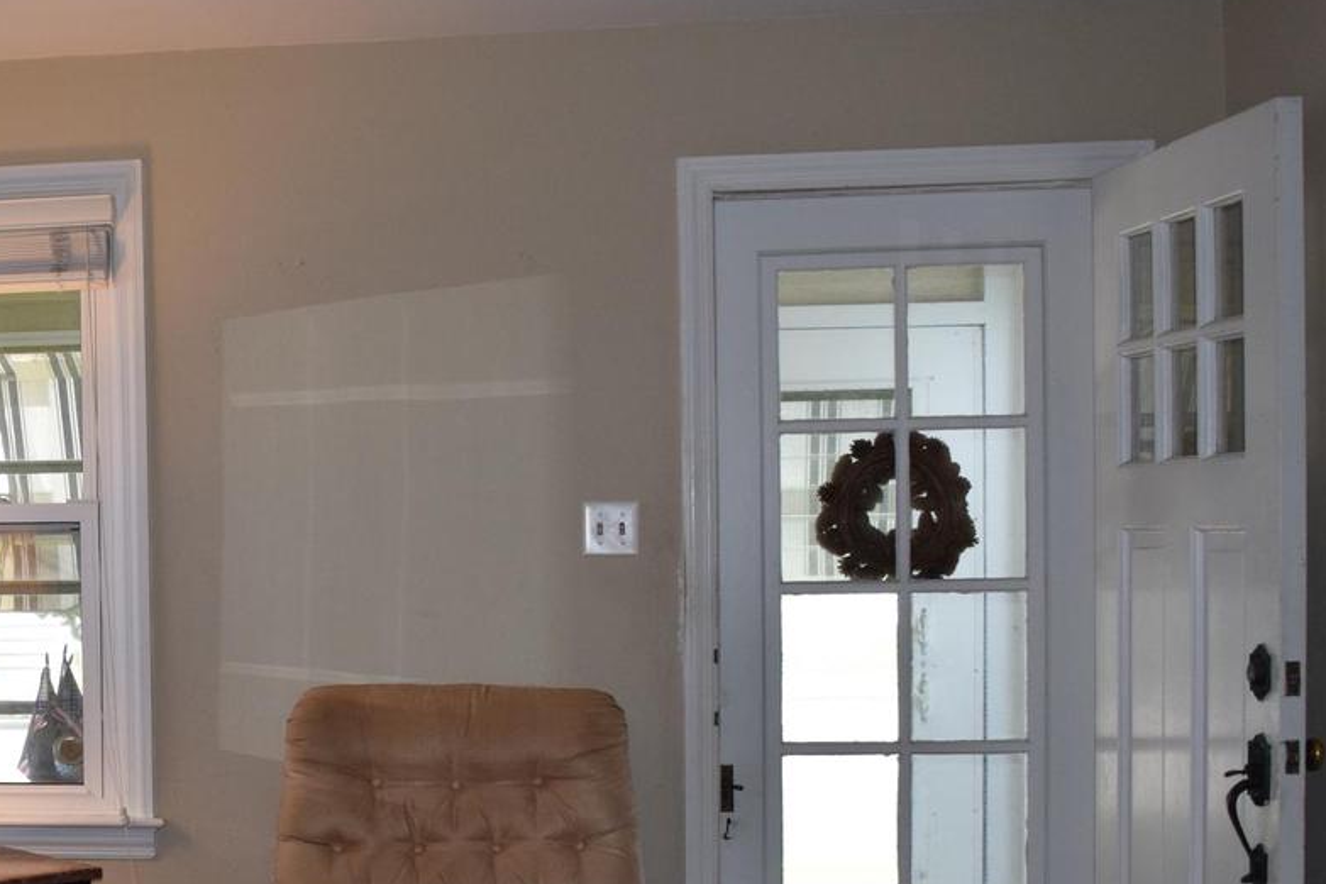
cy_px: 628
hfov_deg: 32.9
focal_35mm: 58
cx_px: 144
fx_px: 2133
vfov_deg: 23.2
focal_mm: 21
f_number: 5.6
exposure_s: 1/160
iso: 800
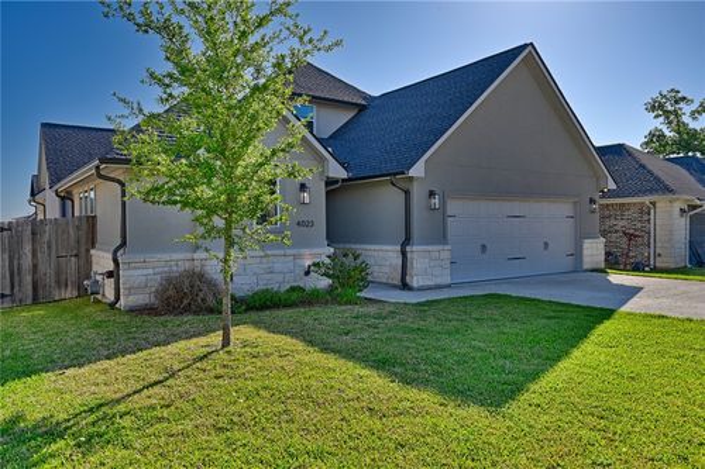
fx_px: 489
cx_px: 352
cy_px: 234
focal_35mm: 25
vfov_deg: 51.3
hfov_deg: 71.5
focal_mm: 25
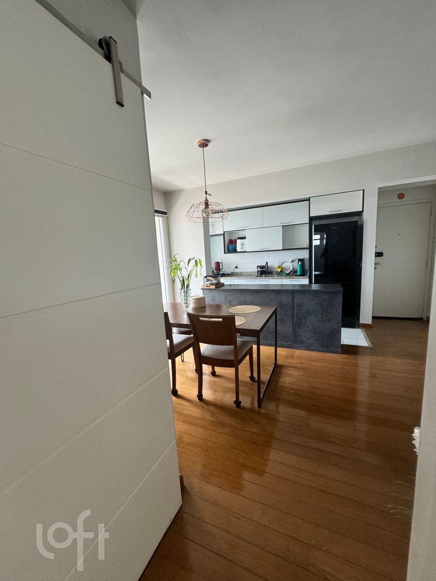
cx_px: 218
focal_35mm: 14
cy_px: 290
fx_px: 235
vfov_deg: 102.1
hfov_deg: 85.7
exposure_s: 1/99
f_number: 2.2
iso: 200
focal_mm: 2.22
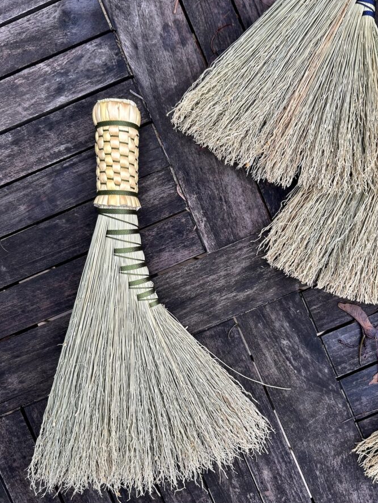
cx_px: 209
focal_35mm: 30
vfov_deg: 59.7
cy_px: 284
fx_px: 436
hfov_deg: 46.8
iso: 32
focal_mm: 5.7
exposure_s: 1/128
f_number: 1.5
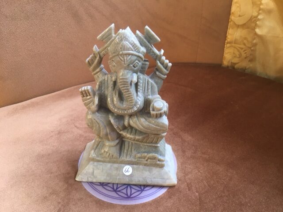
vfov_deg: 48.2
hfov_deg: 61.7
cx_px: 142
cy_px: 106
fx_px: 237
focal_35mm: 29
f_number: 2.2
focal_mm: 4.15
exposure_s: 1/33
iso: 100
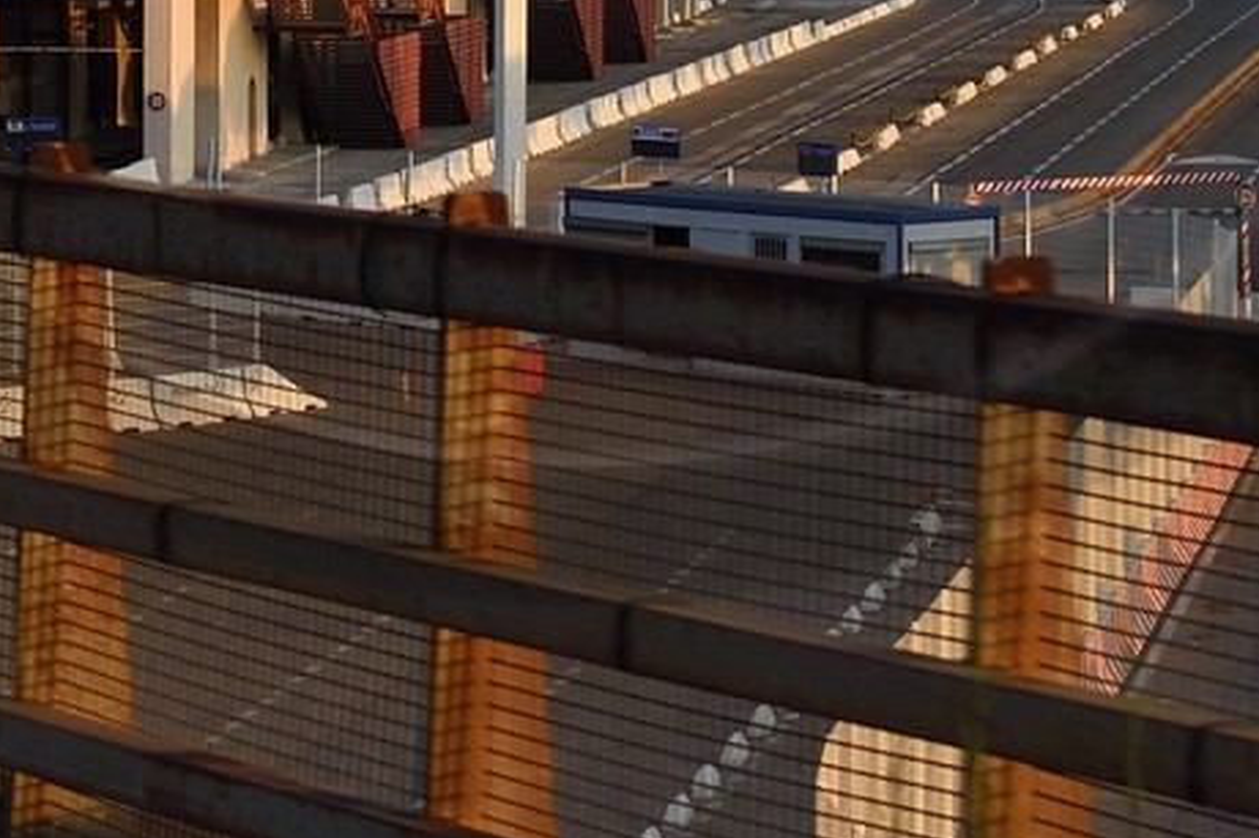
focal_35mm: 181
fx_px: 6325
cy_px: -538
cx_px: 580
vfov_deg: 7.4
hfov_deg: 11.4
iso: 800
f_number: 9
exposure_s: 1/800
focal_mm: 52
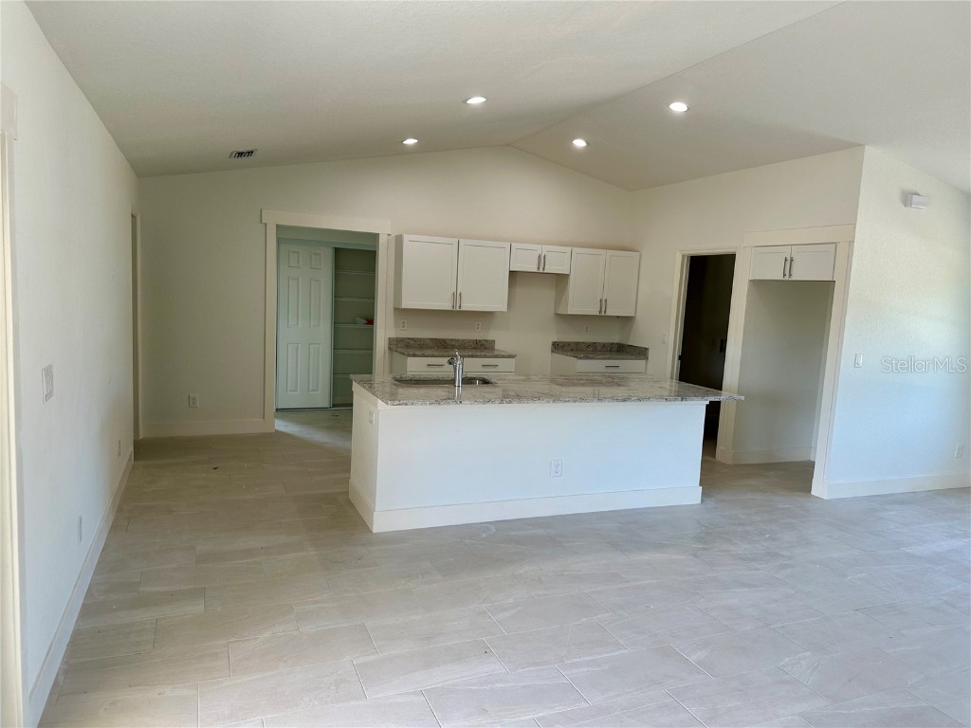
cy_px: 364
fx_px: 673
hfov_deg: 71.6
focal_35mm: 24
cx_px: 486
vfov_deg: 56.8
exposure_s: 1/120
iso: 80
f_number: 1.78
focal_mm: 6.86
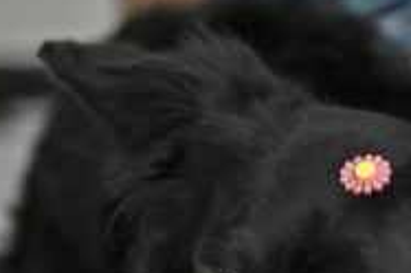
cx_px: 396
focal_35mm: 230
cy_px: 266
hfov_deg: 8.9
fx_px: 2621
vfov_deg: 5.9
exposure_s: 1/160
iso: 800
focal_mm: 56
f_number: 2.8
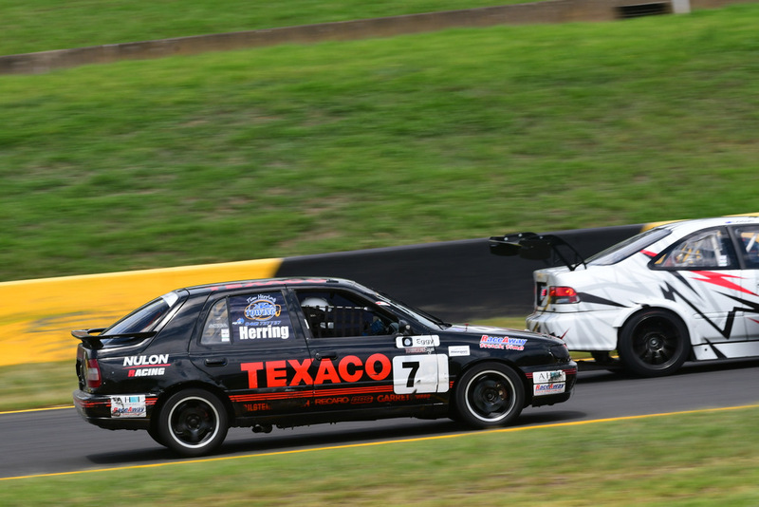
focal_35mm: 360
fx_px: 7592
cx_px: 380
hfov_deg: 5.7
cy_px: 254
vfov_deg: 3.8
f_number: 13
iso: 320
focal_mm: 240
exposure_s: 1/320
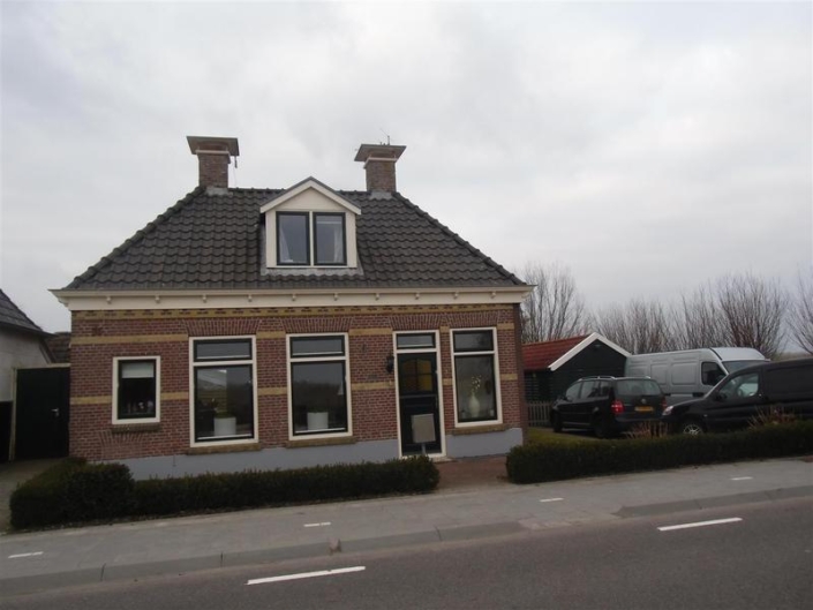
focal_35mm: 25
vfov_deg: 54.9
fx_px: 587
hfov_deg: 69.4
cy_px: 305
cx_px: 406
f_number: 3.2
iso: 64
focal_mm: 4.43
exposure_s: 1/60
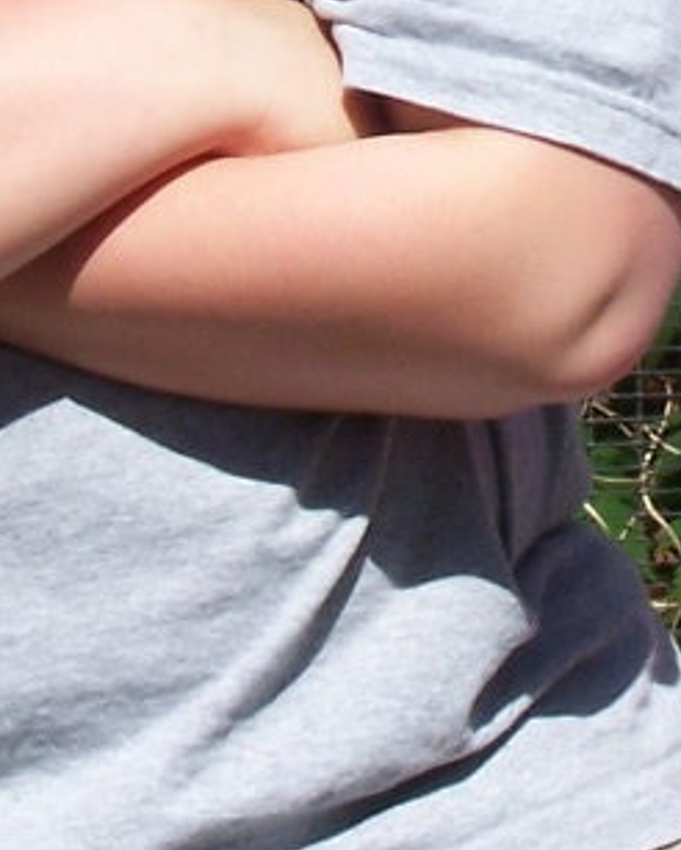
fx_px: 9791
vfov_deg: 4.9
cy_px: -266
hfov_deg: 4.0
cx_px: 543
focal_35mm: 389
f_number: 9.5
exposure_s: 1/180
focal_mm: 16.8
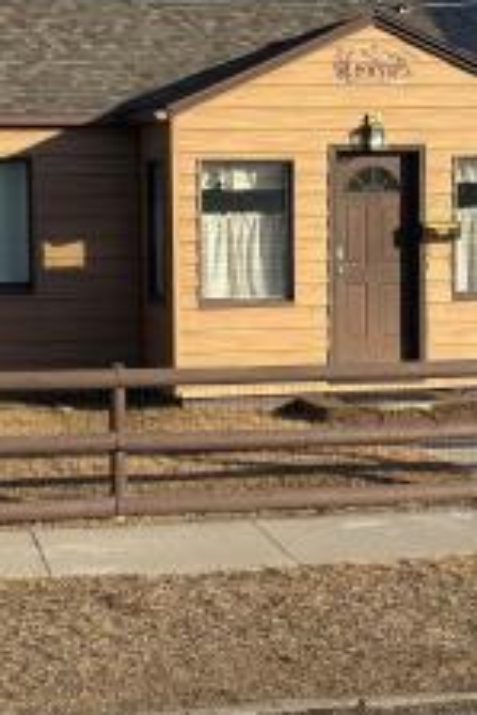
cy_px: 250
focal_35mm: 97
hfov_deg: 14.1
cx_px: 307
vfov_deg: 21.0
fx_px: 1925
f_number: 1.6
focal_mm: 5.96
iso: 40
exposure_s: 1/1949
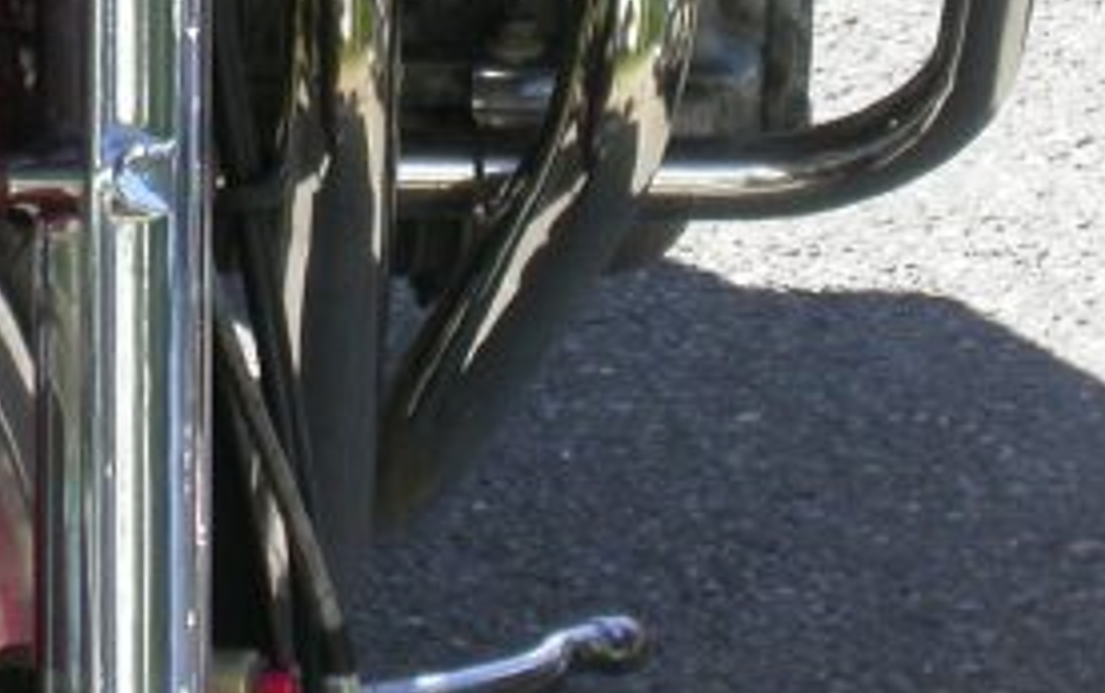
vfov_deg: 2.8
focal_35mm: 473
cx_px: -232
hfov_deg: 4.4
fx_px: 14256
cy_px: -433
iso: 100
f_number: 5.1
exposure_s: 1/174
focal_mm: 32
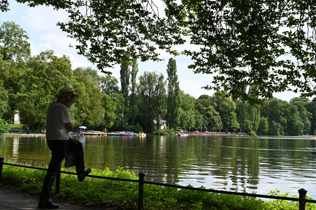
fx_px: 395
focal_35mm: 45
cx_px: 158
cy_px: 105
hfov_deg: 43.6
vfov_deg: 29.8
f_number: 6.3
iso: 100
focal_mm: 45
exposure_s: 1/320
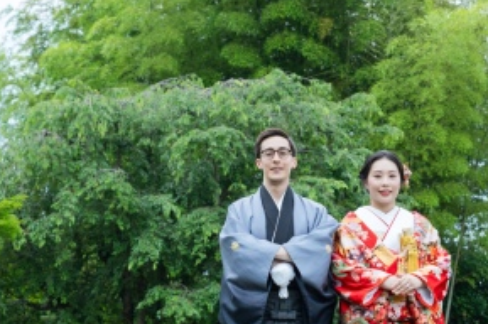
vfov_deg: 7.0
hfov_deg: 10.6
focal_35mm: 194
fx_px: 2627
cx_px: 343
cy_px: 345
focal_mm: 70
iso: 200
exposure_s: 1/320
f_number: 4.5
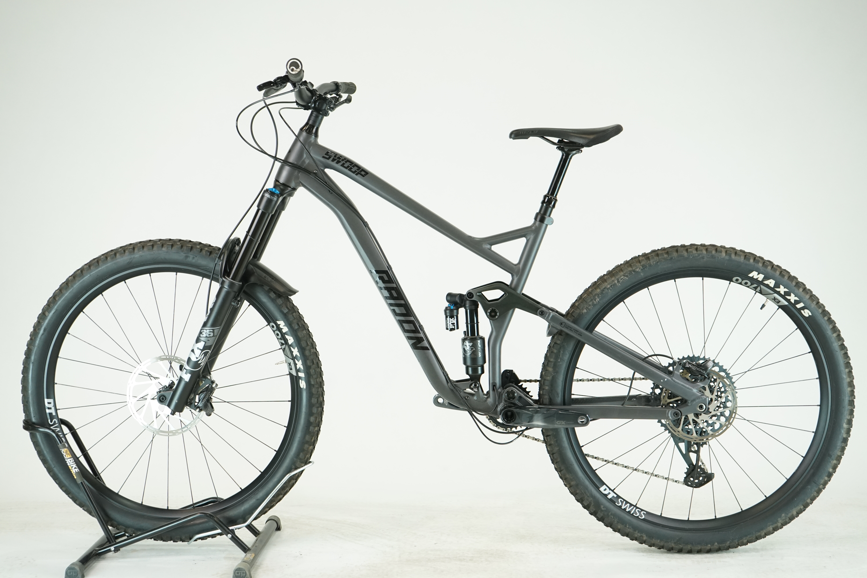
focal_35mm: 49
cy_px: 289
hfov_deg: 40.3
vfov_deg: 27.5
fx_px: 1180
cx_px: 434
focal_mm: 49
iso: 1600
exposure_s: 1/200
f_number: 5.6
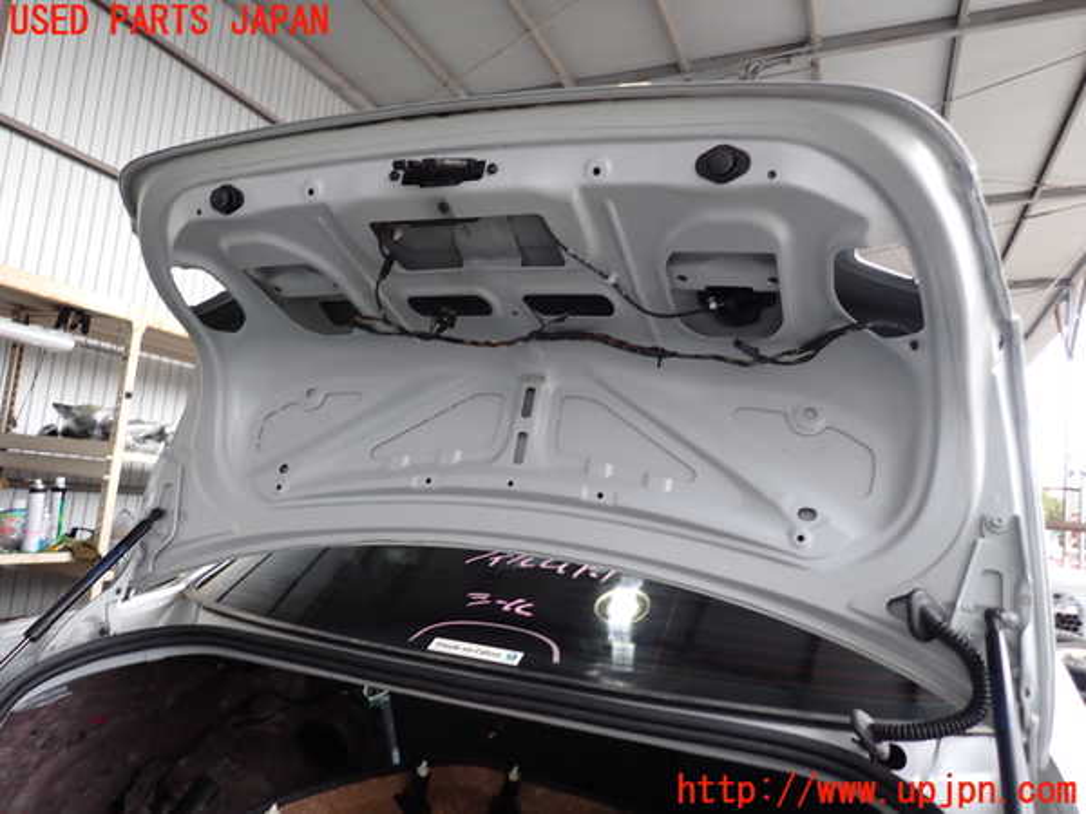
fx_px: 784
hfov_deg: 69.4
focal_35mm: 25
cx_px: 543
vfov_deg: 54.9
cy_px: 407
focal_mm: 4.5
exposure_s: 1/60
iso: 100
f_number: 2
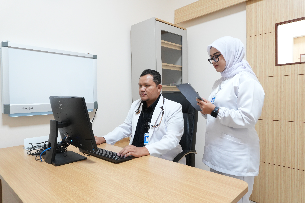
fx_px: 203
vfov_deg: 53.1
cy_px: 102
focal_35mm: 24
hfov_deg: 73.7
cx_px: 152
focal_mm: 16
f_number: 6.3
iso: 800
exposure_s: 1/13
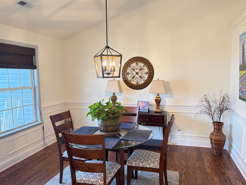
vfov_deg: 51.4
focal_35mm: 27
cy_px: 94
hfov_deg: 65.3
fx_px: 192
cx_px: 123
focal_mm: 5.96
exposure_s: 1/60
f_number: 1.6
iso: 400
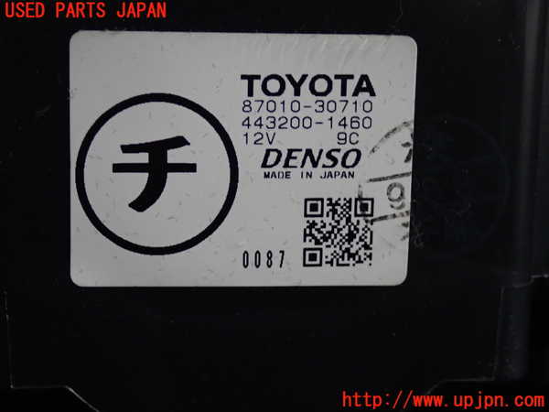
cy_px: 206
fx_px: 1221
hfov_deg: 25.3
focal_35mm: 77
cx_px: 274
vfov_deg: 19.1
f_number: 4.1
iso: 800
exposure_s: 1/30
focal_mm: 13.65
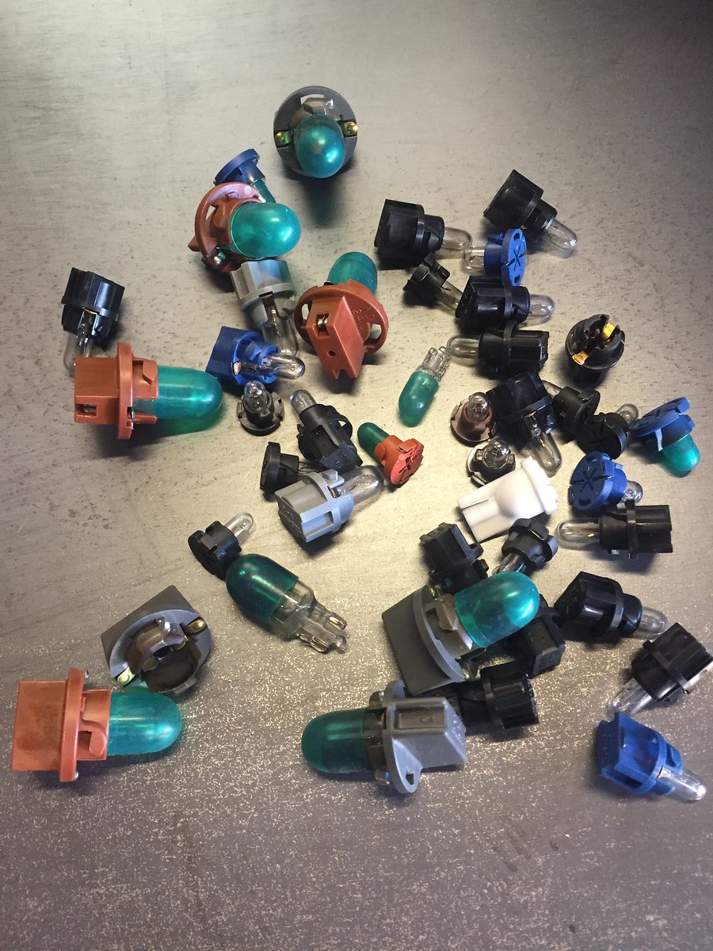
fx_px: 796
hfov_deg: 48.2
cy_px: 476
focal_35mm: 29
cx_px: 356
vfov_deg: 61.7
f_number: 2.2
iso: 250
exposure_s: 1/24
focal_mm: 4.15
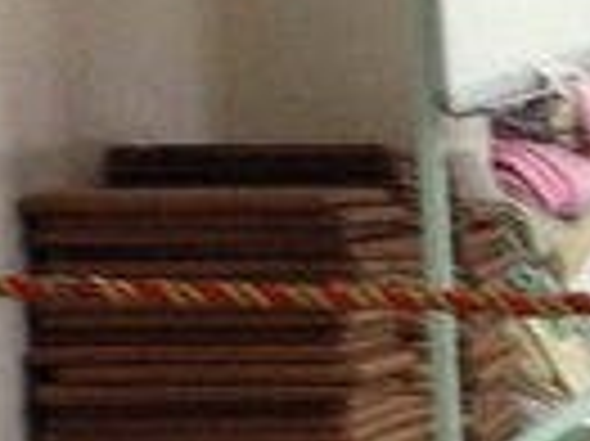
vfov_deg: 5.9
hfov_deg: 7.4
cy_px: 549
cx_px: 1338
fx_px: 4291
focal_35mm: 252
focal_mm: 4.13
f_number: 2.4
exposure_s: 1/20
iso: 125
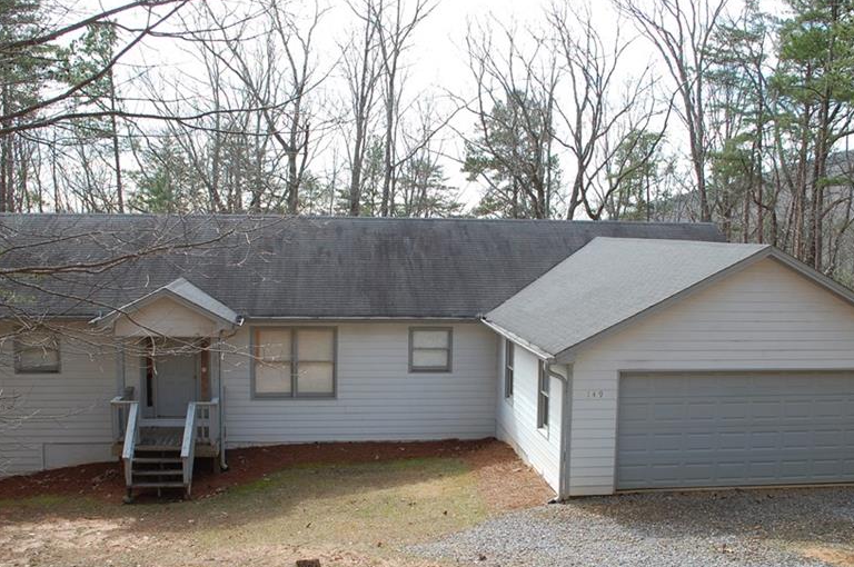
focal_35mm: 40
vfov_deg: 33.2
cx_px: 424
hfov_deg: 48.5
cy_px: 330
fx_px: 948
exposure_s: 1/200
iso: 200
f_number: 7.1
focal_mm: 20
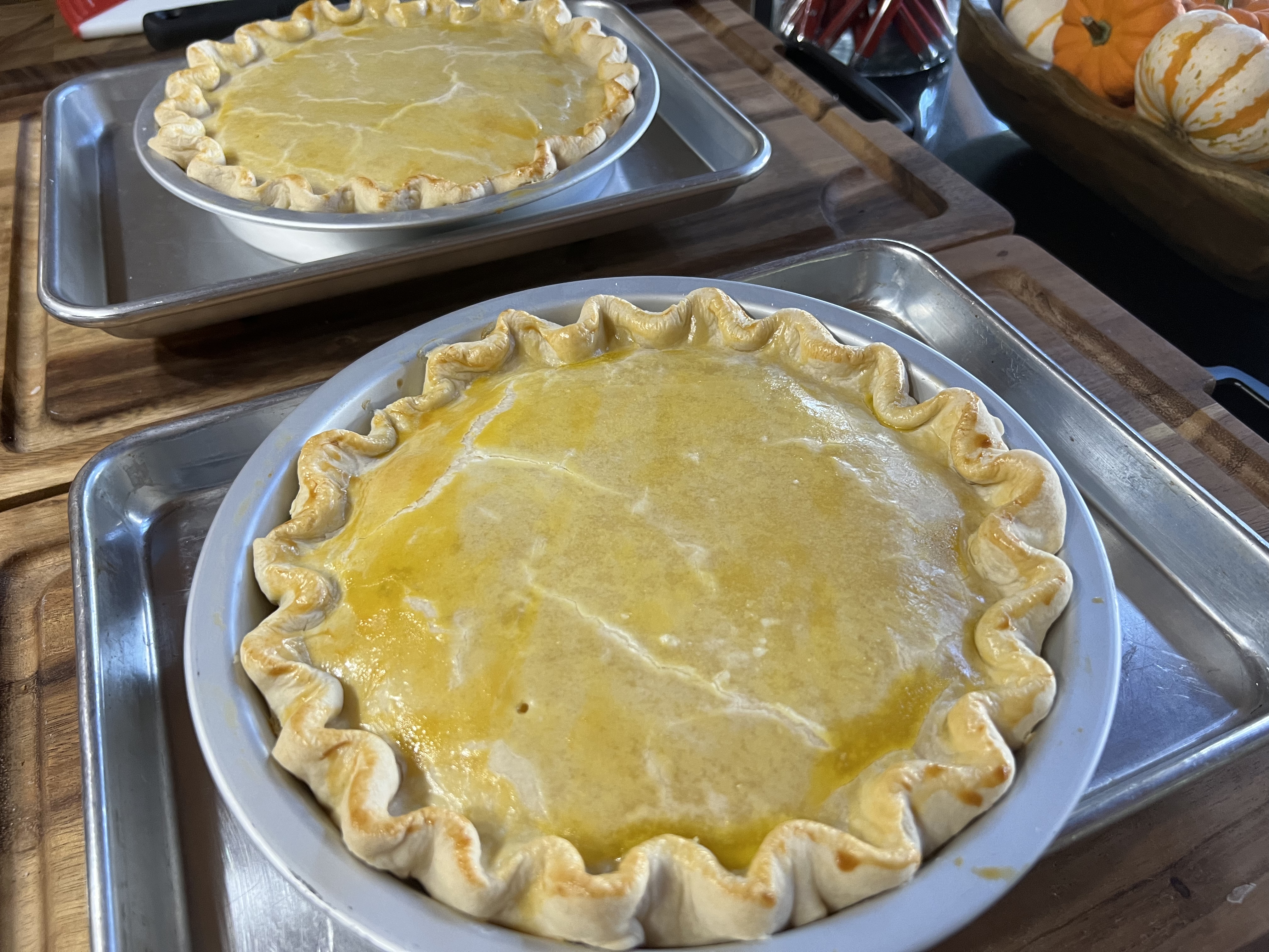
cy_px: 476
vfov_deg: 53.1
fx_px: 953
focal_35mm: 26
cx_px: 634
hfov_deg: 67.3
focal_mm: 5.7
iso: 200
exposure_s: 1/60
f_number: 1.5
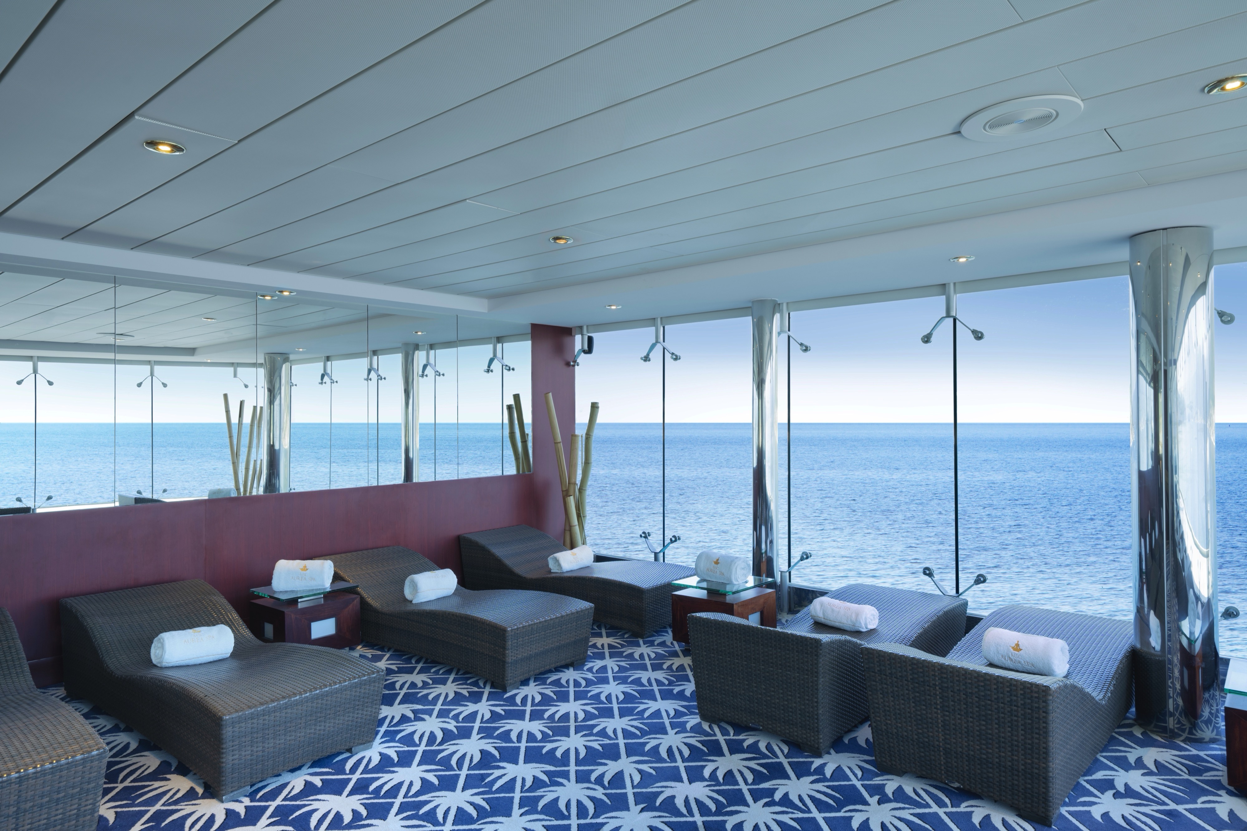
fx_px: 797
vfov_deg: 55.1
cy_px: 416
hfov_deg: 76.1
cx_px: 624
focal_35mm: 23
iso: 100
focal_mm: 23
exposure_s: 1/2
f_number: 11
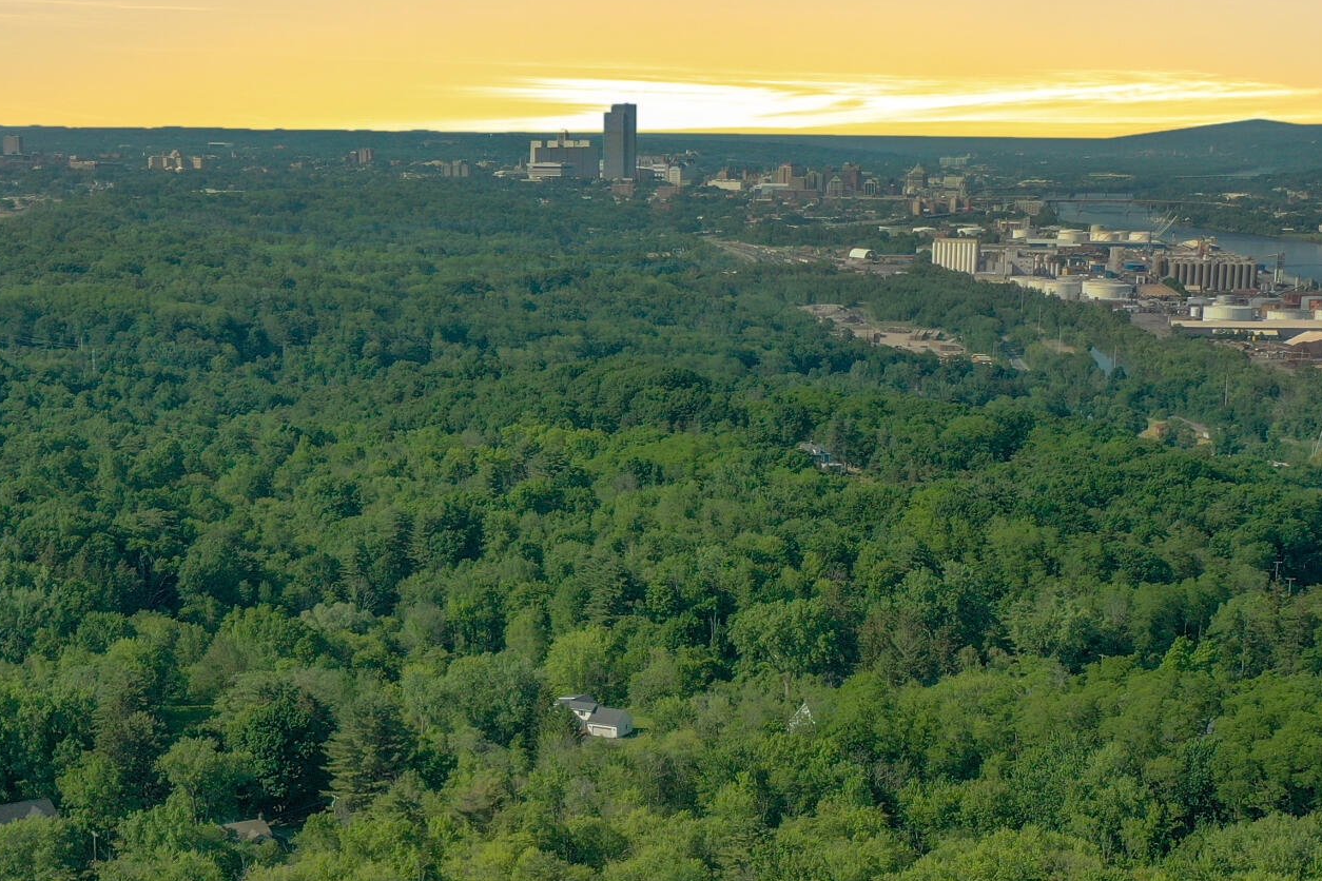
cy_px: 848
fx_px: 2460
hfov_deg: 30.1
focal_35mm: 67
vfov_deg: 19.8
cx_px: 640
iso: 100
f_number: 3.2
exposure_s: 1/40
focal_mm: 10.26
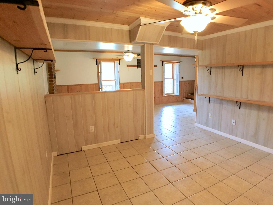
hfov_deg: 61.7
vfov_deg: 48.2
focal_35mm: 29
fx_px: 229
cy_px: 102
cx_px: 136
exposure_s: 1/15
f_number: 2.2
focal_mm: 4.15
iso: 50
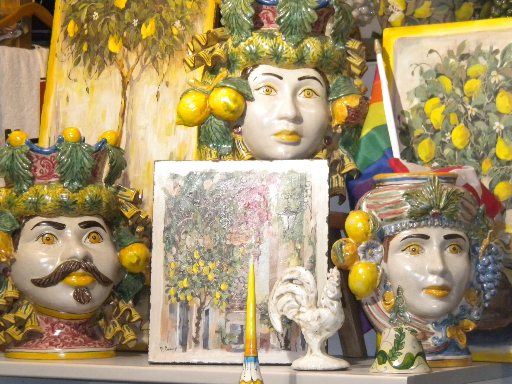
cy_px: 192
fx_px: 1553
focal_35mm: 105
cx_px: 256
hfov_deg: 18.7
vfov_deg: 14.1
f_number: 5.9
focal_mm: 18.9
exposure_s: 1/60
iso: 400
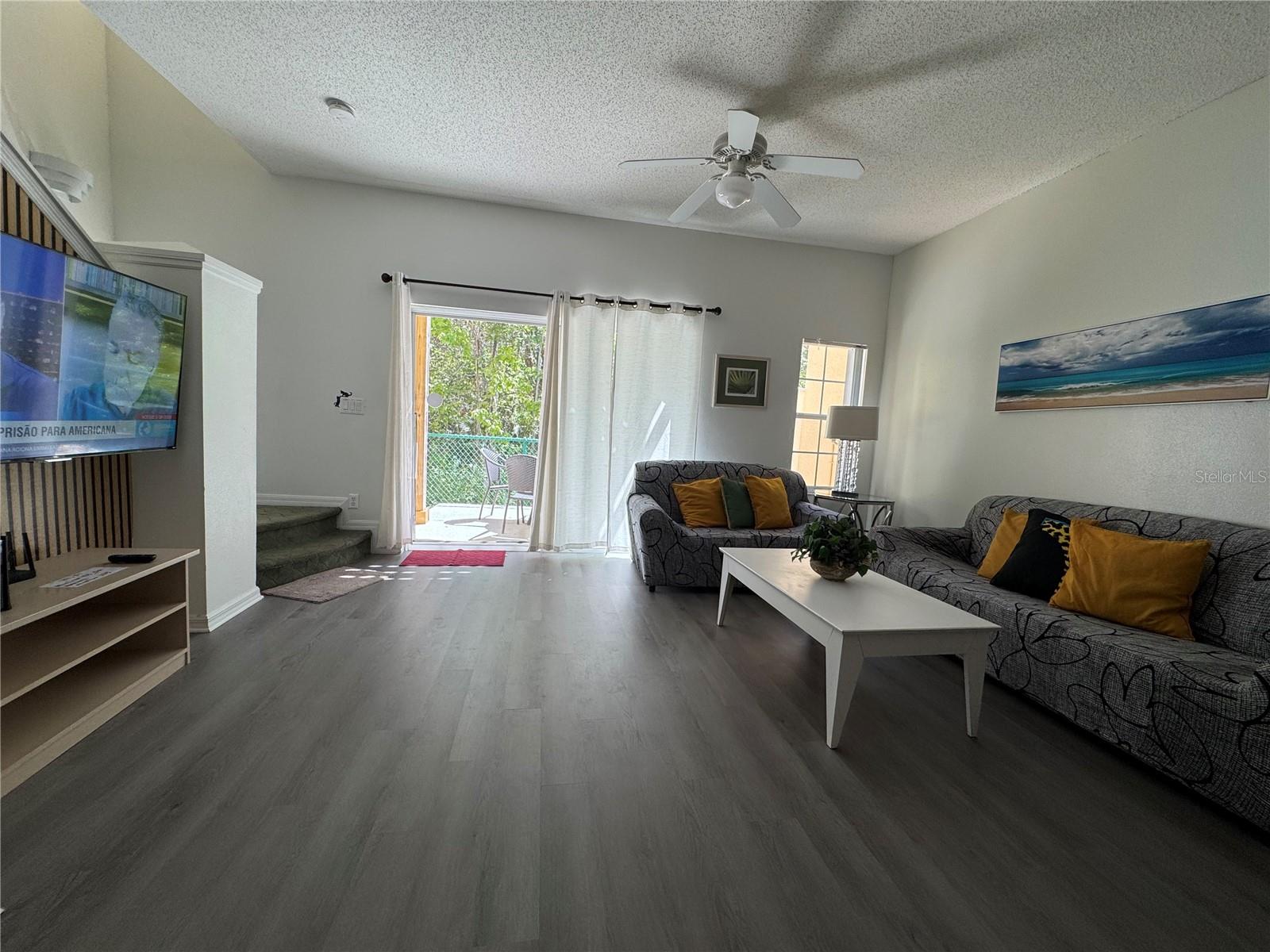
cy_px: 476
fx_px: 514
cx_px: 635
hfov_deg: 102.1
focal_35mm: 14
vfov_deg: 85.7
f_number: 2.2
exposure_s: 1/143
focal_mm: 2.22
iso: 40
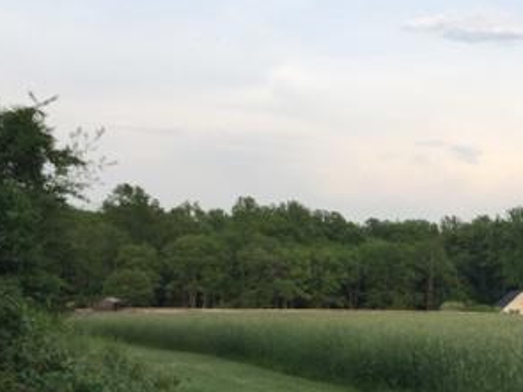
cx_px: 500
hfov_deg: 29.1
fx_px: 951
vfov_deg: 22.8
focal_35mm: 63
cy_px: 335
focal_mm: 4.15
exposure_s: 1/542
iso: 32
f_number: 2.2
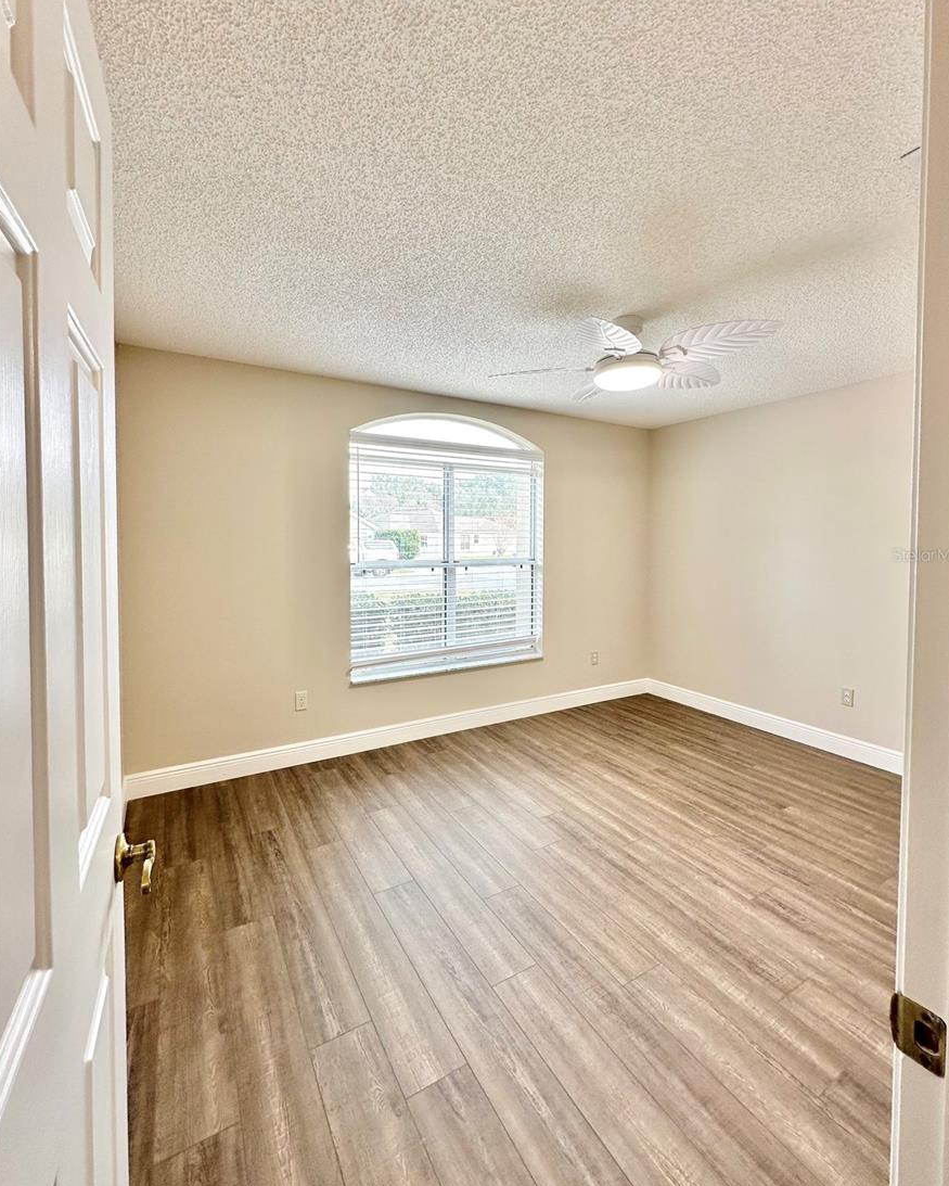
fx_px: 526
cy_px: 554
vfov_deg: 96.6
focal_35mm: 15
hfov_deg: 84.1
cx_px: 482
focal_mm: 2.22
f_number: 2.2
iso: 50
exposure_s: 1/99
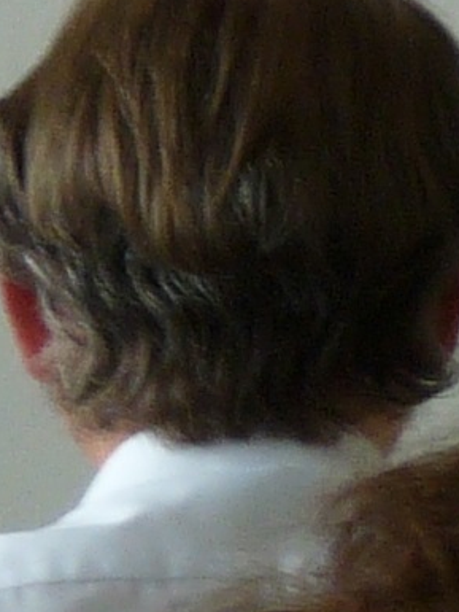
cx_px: -408
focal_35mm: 451
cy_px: -159
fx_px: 7969
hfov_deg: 3.3
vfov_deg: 4.4
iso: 125
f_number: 3.6
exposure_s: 1/40
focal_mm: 20.1
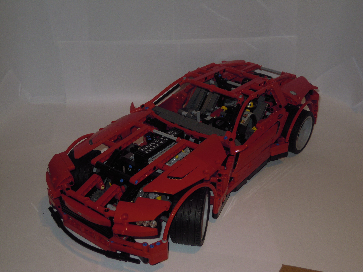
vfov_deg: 31.5
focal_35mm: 46
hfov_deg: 41.2
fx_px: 482
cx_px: 182
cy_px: 136
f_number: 3.4
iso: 140
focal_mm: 8.3
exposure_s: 1/30
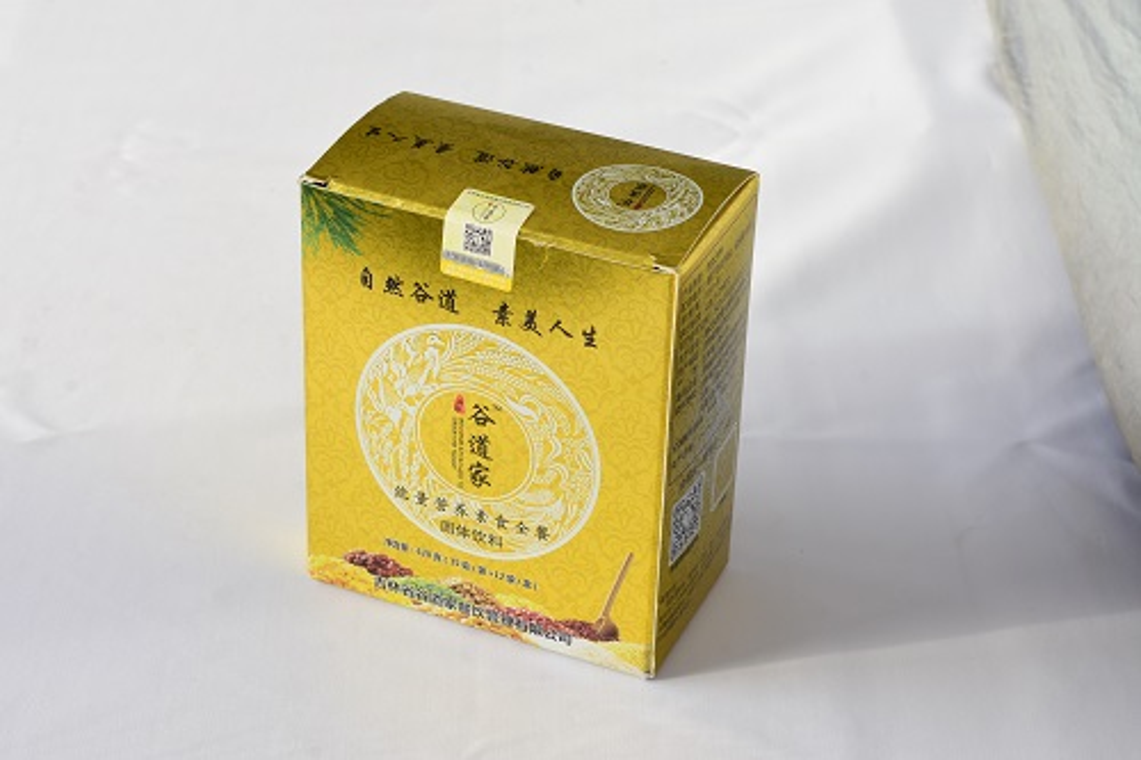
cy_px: 380
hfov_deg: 27.0
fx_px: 2376
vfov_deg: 18.2
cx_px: 570
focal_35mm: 75
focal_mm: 50
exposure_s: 1/50
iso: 200
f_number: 8
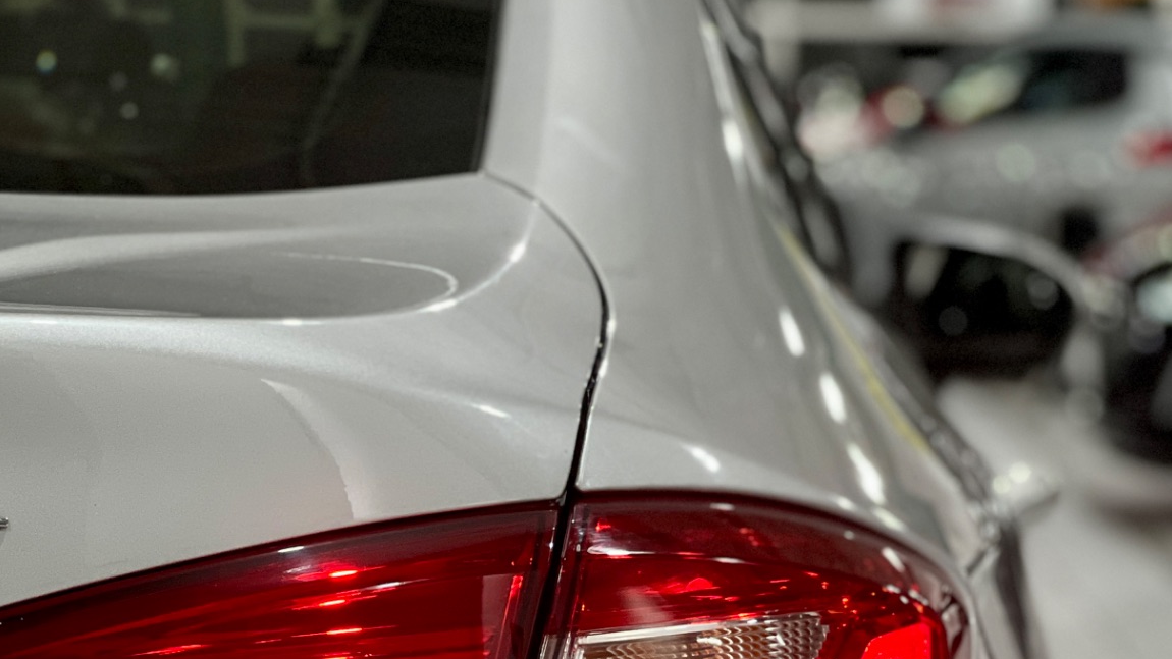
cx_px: 546
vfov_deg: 8.6
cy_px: 696
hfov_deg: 15.3
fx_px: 4351
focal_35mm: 140
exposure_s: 1/40
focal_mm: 9
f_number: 2.8
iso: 200
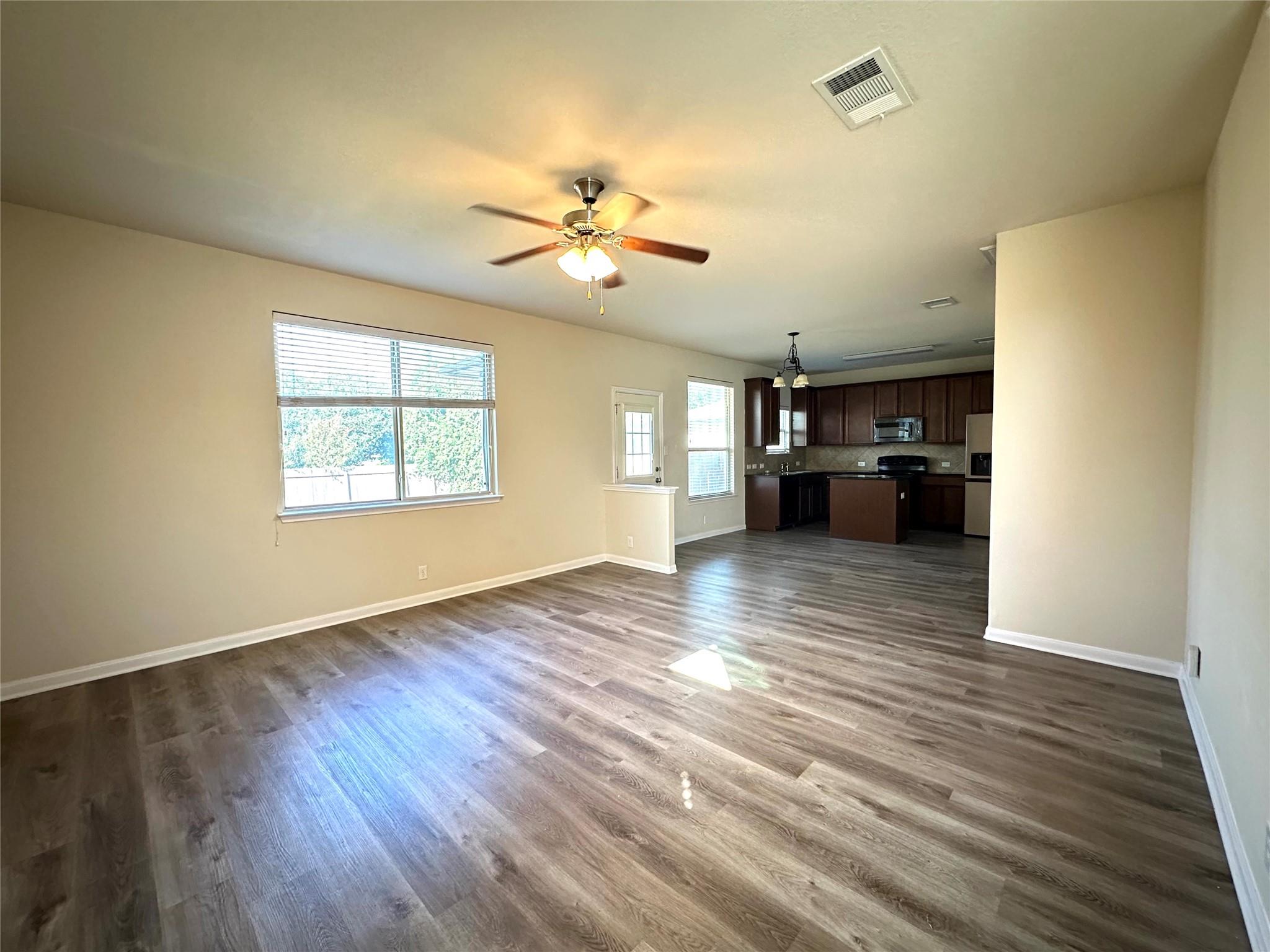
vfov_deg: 85.7
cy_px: 476
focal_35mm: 14
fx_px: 514
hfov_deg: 102.1
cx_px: 635
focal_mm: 2.22
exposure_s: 1/120
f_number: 2.2
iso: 320
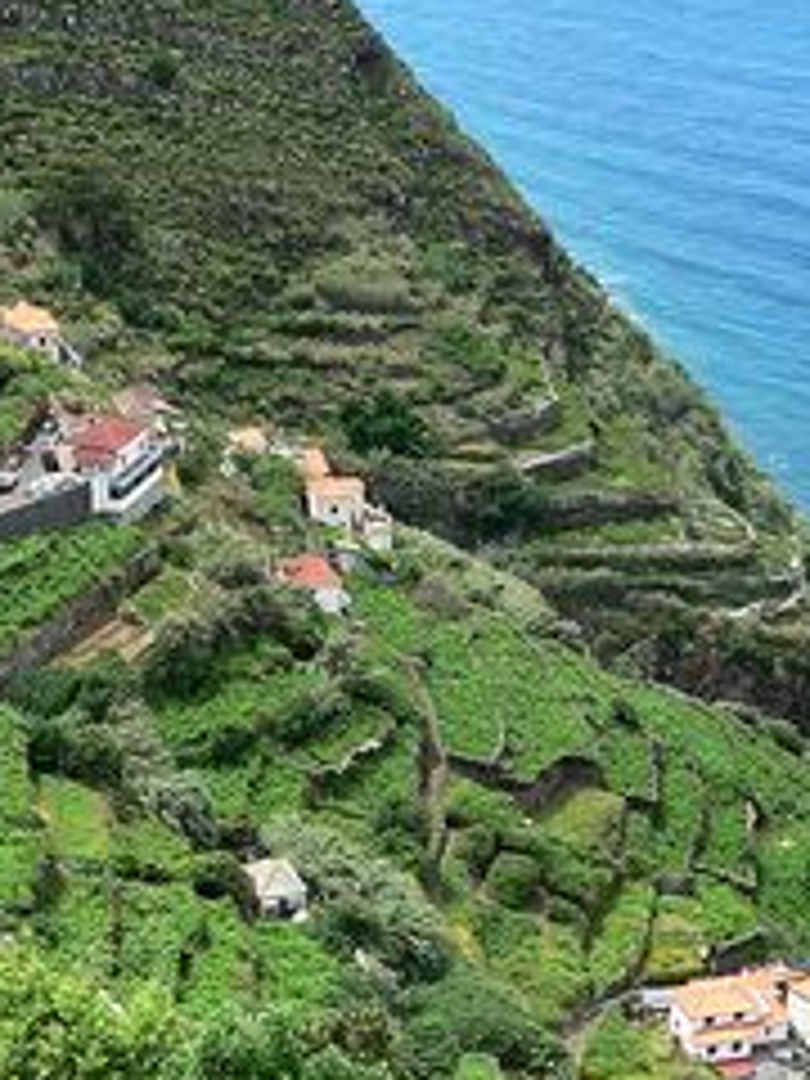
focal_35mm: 75
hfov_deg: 19.6
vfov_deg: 25.7
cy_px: 788
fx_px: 2340
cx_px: 304
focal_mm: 6
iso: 80
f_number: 4
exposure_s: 1/320
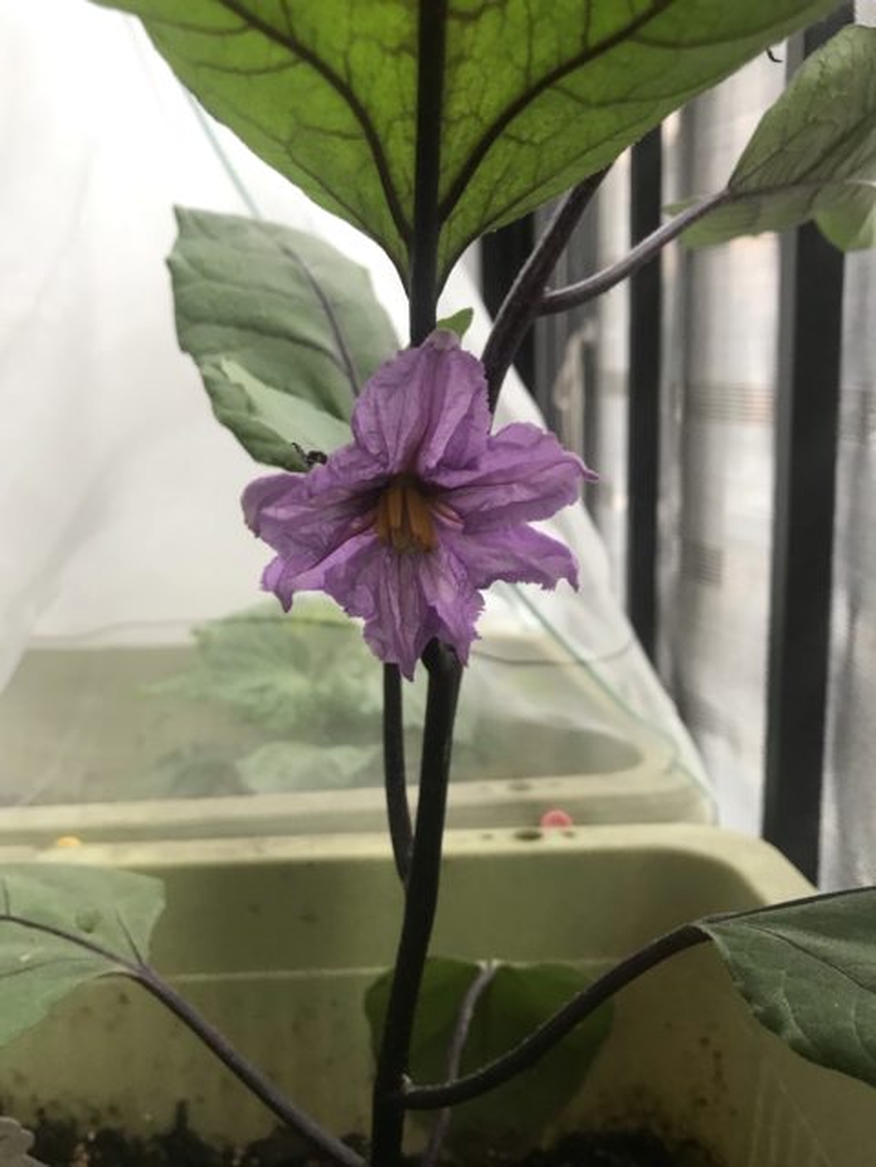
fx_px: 945
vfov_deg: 63.4
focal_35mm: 28
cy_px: 584
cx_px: 438
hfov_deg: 49.7
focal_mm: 3.99
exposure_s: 1/30
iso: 32
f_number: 1.8
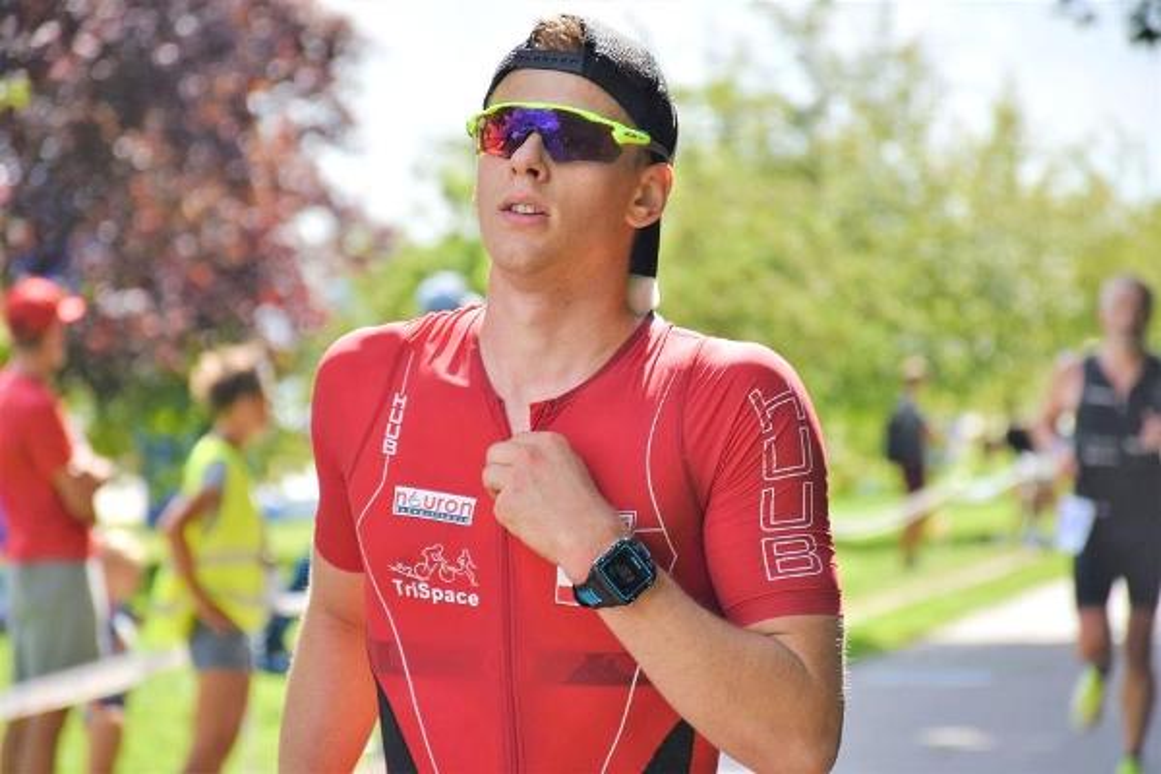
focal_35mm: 210
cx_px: 580
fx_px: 6772
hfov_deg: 9.8
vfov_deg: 6.5
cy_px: 387
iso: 125
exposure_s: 1/400
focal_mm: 140
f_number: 5.6
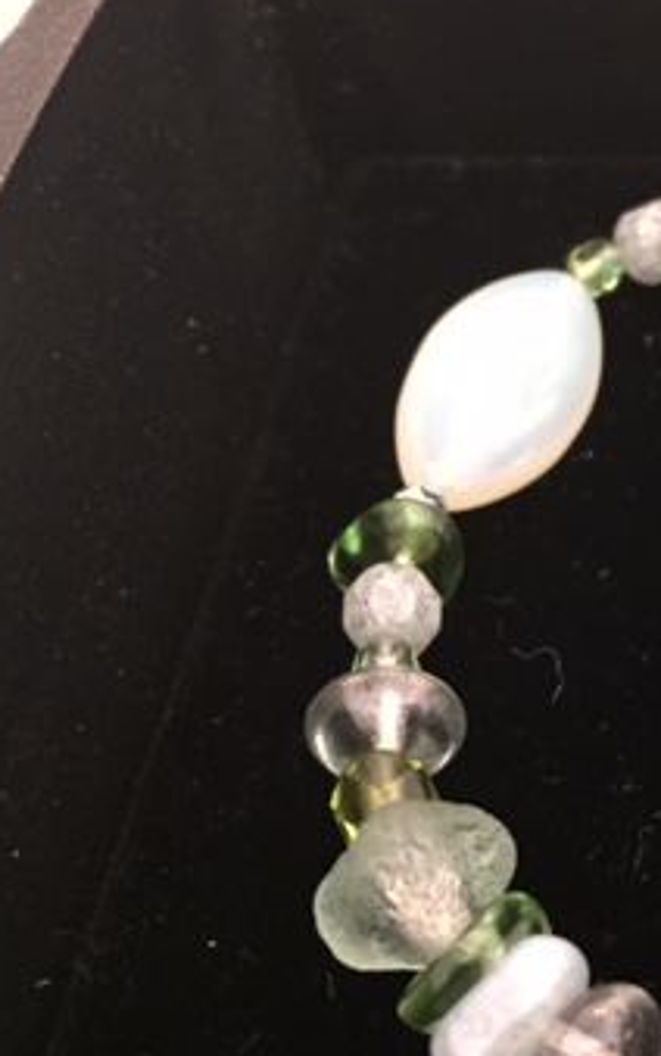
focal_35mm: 58
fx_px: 1671
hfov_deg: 19.7
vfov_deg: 34.7
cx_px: 967
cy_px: 710
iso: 250
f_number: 2.2
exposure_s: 1/17
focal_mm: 4.15
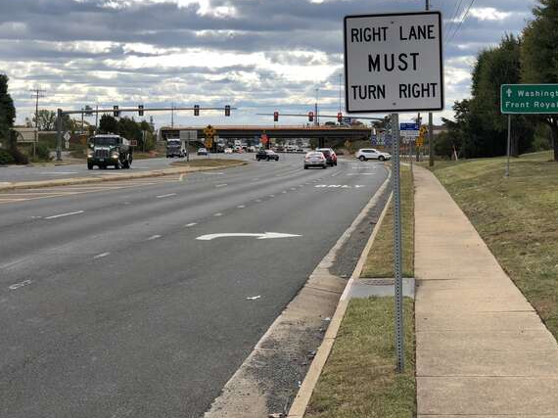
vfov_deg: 20.1
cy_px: 142
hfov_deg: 26.7
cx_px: 305
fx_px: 1176
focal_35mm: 73
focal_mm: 6
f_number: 2.4
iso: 16
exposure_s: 1/838
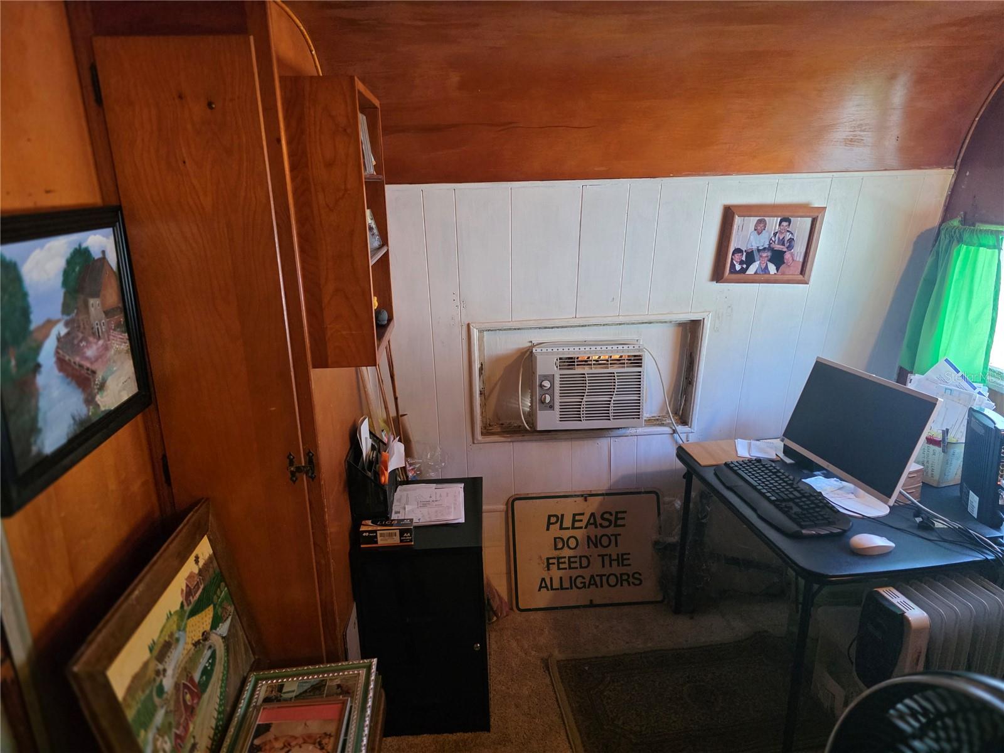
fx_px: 667
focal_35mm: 23
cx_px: 502
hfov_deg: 73.9
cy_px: 376
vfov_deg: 58.9
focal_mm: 6.3
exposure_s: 1/120
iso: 1250
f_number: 1.7
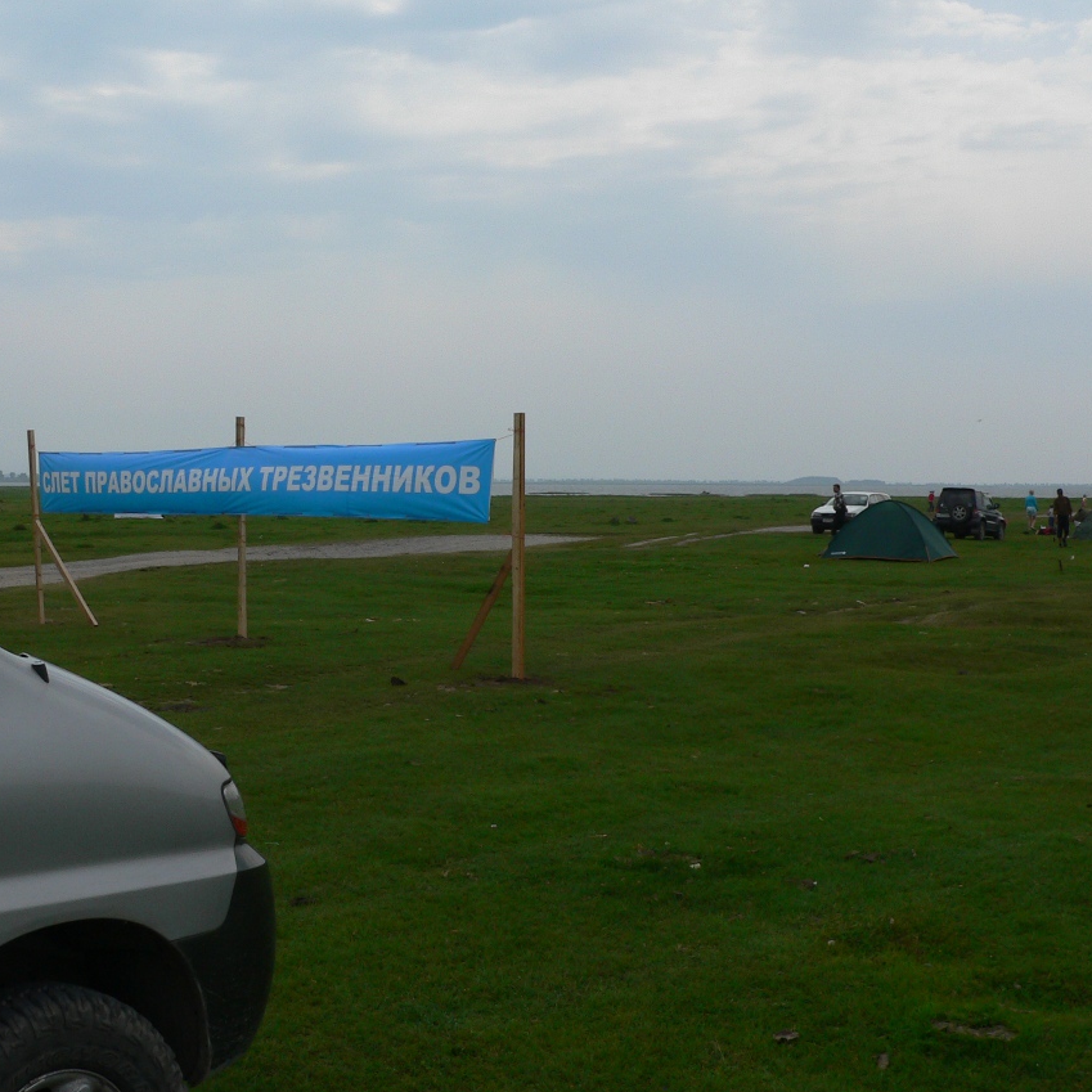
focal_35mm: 48
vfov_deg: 35.4
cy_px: 532
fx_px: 1713
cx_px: 469
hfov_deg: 35.3
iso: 80
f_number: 5.6
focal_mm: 6
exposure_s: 1/500
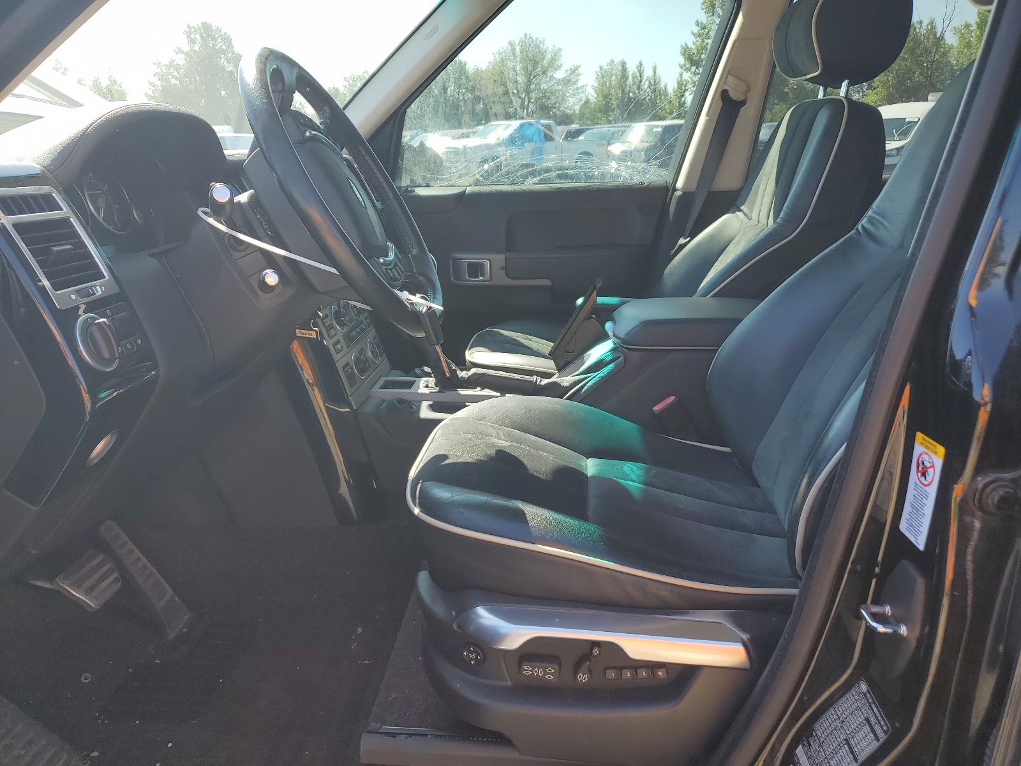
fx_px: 767
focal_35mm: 26
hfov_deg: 67.3
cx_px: 510
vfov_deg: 53.1
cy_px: 383
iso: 50
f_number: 1.5
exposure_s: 1/625
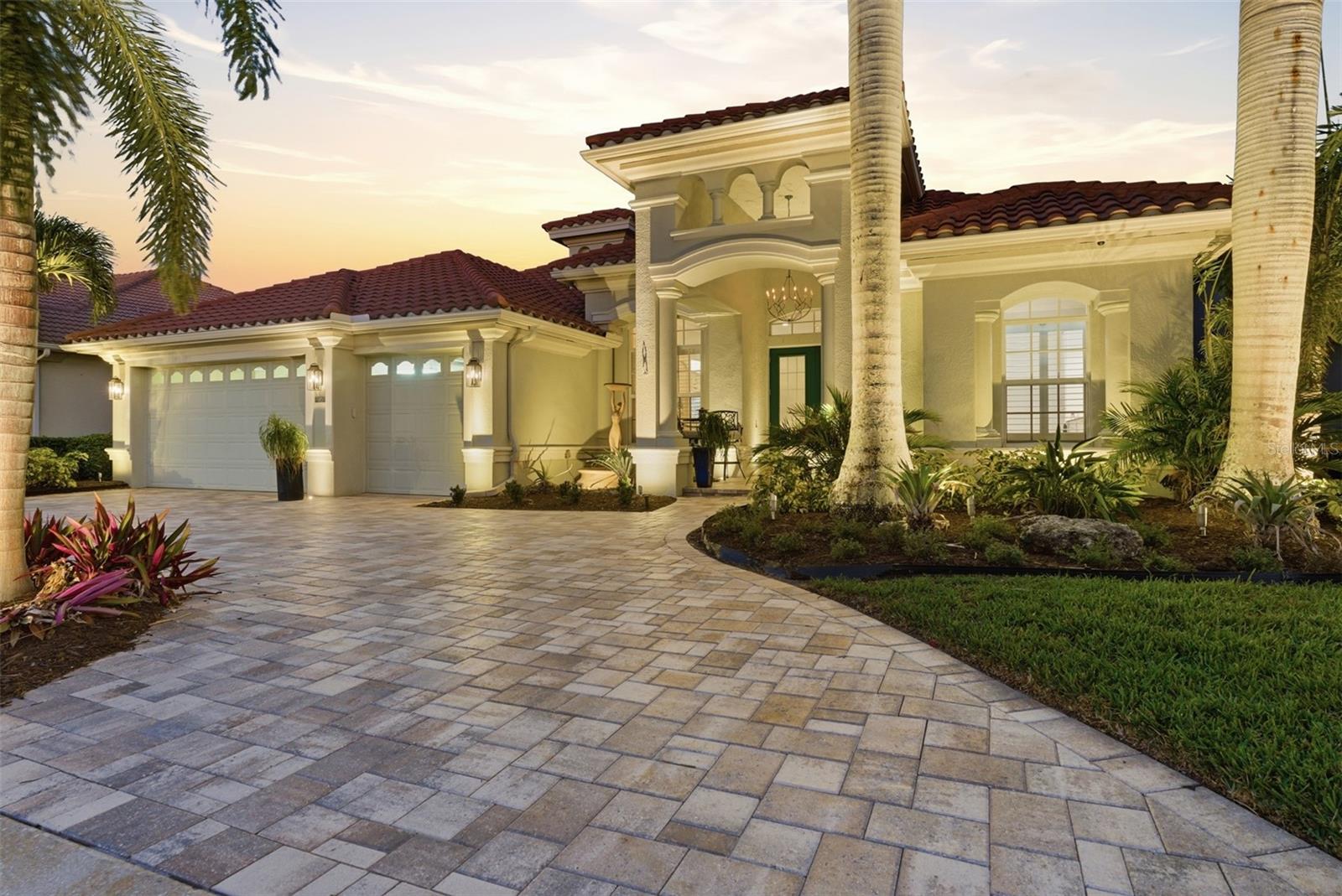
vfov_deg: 64.6
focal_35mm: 19
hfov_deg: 86.9
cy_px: 448
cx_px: 671
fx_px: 709
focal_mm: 19
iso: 400
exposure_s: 1/4
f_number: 9
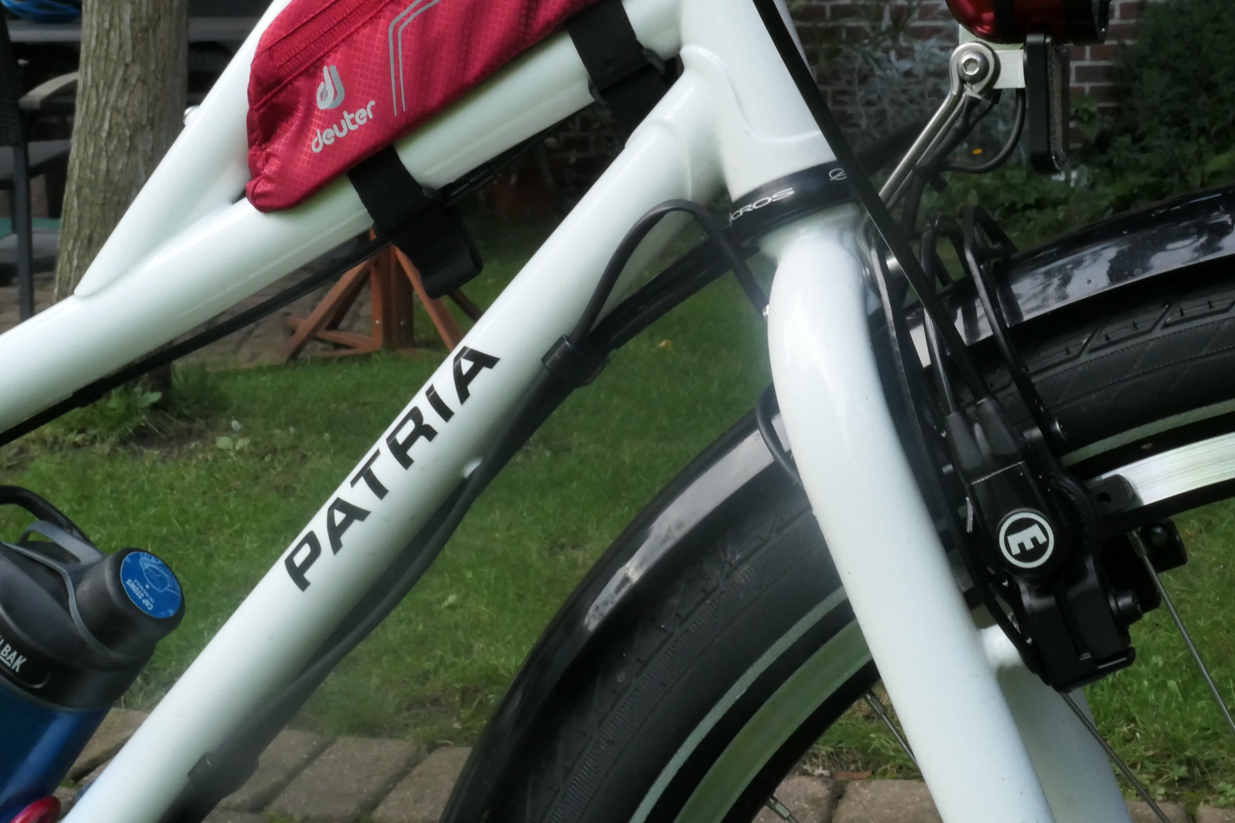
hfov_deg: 39.4
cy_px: 283
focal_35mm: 50
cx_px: 761
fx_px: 1715
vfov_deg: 26.9
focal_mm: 14
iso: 1600
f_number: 11
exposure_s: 1/80
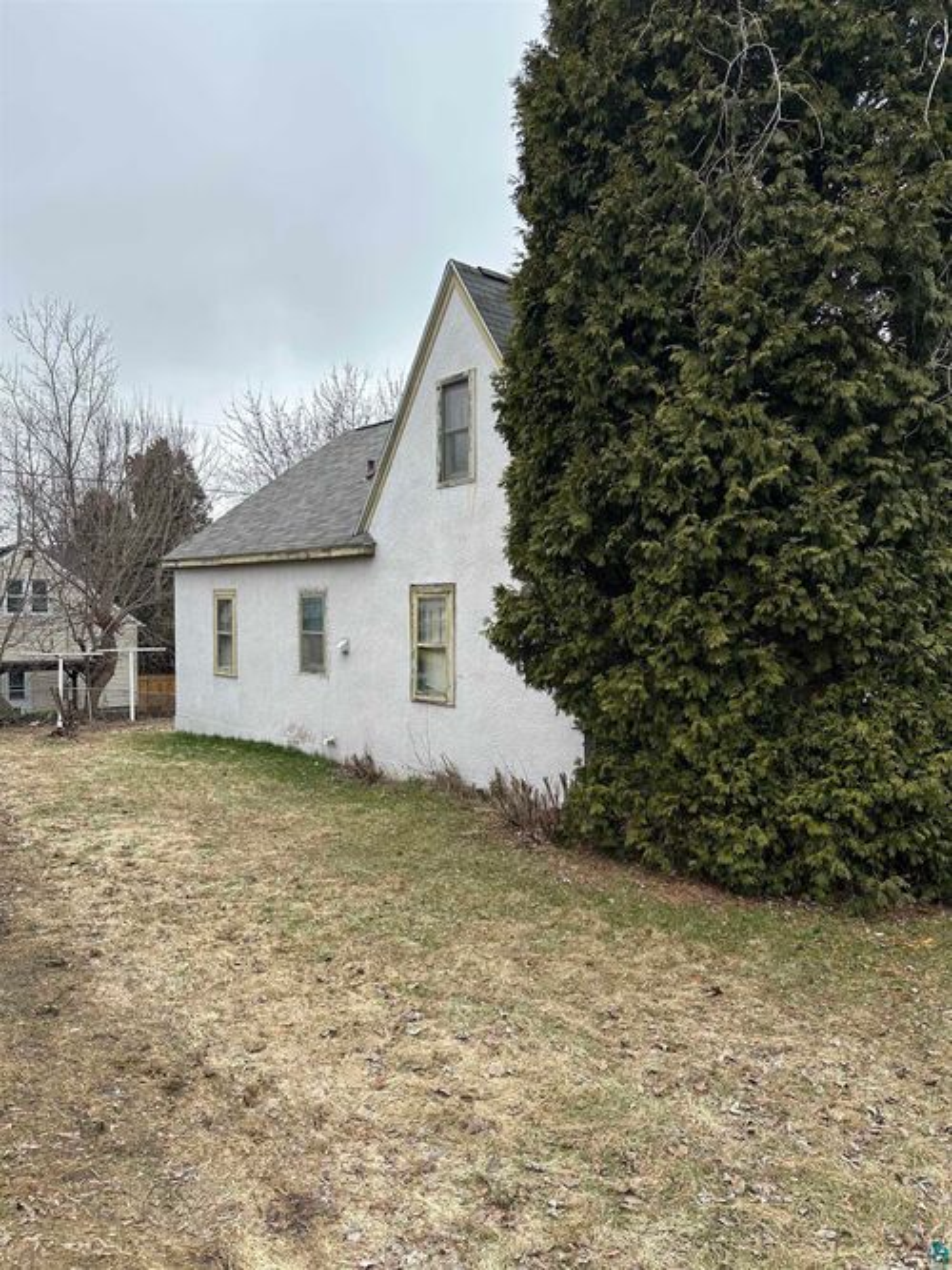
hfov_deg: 56.8
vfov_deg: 71.6
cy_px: 635
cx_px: 476
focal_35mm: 24
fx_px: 880
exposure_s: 1/1198
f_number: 1.78
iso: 80
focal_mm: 6.86
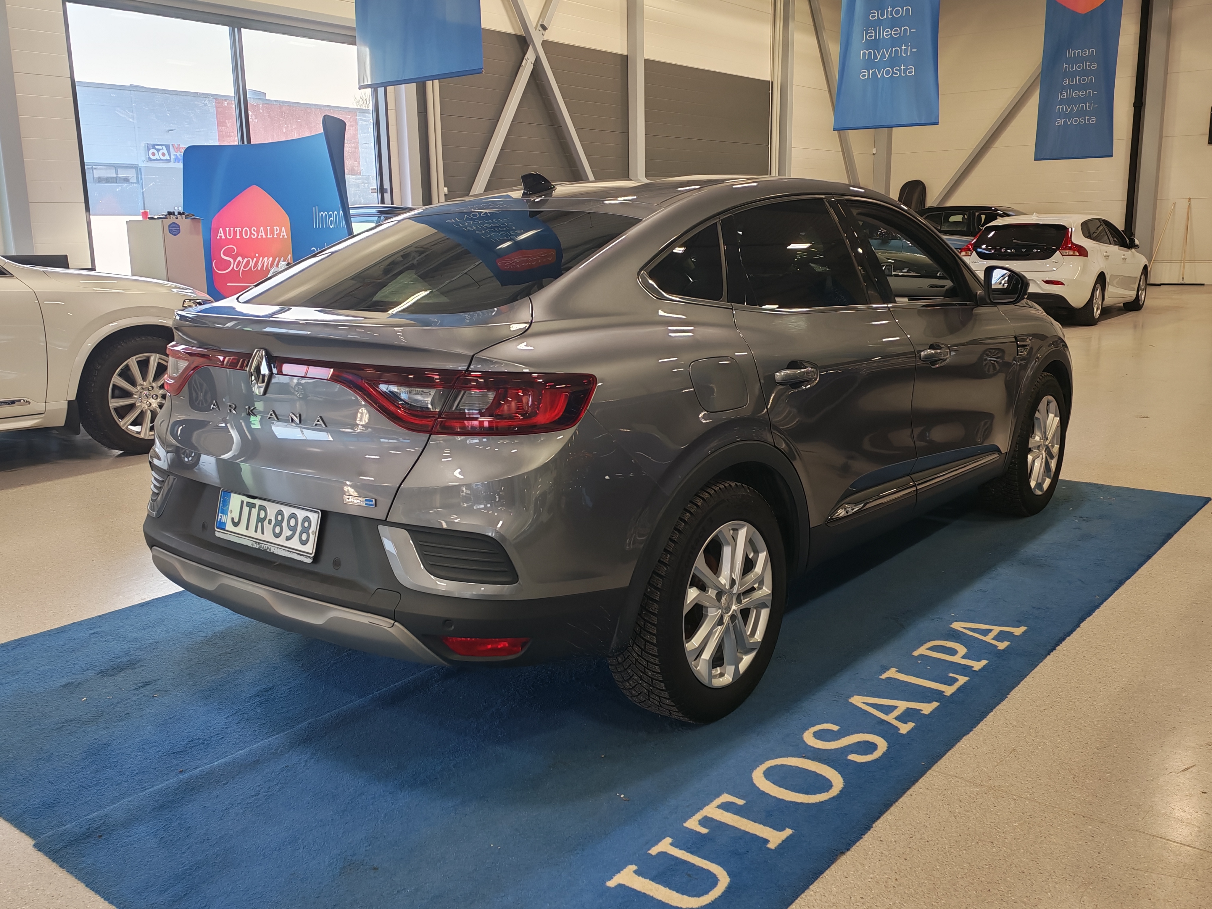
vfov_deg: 44.2
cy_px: 454
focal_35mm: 32
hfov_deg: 56.8
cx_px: 606
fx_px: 1120
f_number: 1.9
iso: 80
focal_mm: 6.12
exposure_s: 1/100
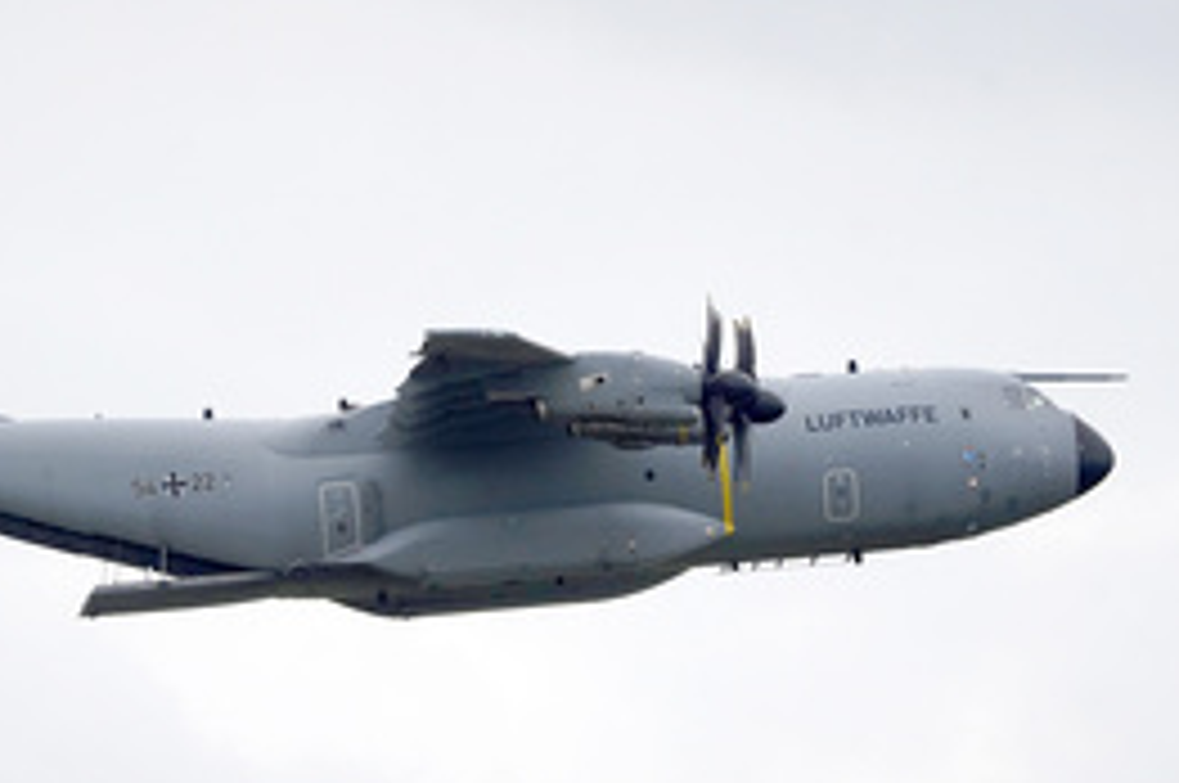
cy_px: 436
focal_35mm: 603
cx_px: 353
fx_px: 19724
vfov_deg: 2.3
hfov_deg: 3.4
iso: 1600
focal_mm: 350
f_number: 6.3
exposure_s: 1/4000
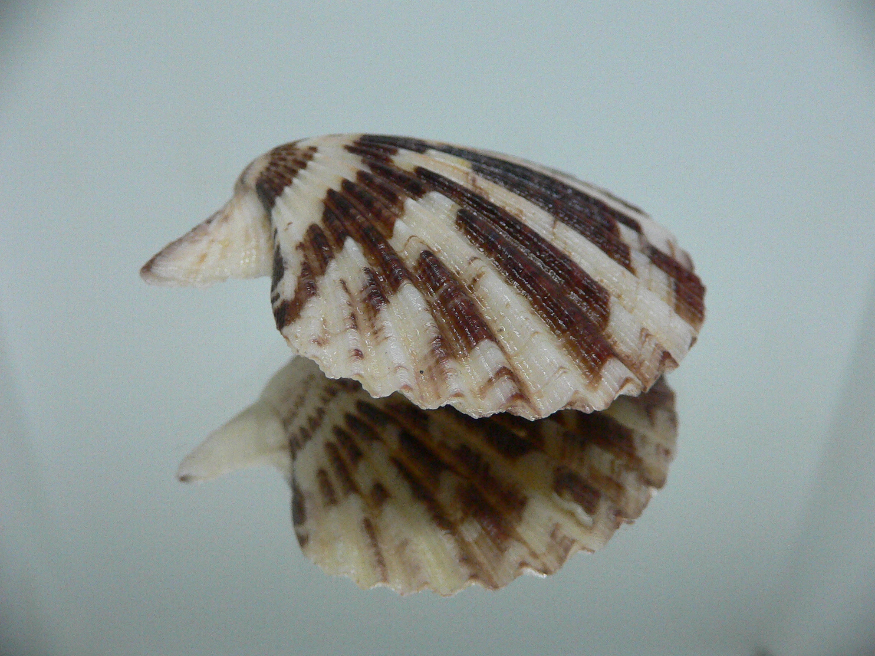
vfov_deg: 40.7
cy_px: 328
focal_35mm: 35
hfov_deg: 52.6
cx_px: 438
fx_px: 885
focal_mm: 4.6
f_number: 2.8
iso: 200
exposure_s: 1/50
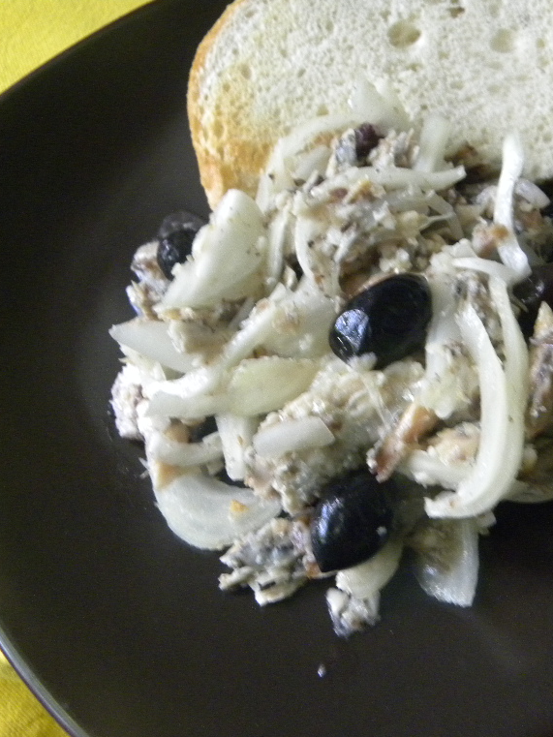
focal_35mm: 35
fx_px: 745
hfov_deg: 40.3
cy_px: 367
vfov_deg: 52.6
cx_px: 357
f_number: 2.8
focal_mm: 4.6
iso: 400
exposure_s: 1/13.4
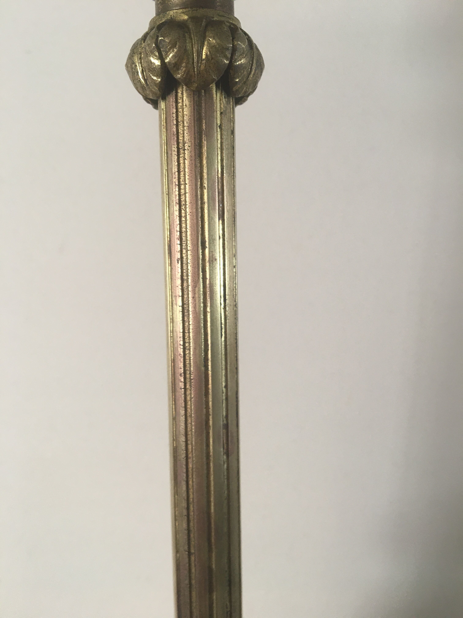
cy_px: 309
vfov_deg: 61.7
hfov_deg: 48.2
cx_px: 232
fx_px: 517
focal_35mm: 29
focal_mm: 4.15
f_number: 2.2
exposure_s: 1/33
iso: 50
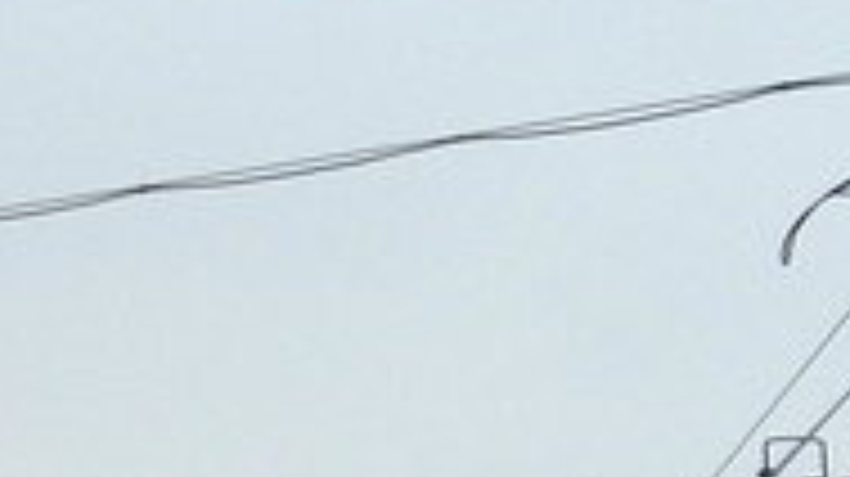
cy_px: 1300
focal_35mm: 313
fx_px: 7050
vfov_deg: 3.8
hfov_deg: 6.8
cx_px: 1214
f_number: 4.4
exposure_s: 1/200
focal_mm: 9.4
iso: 160
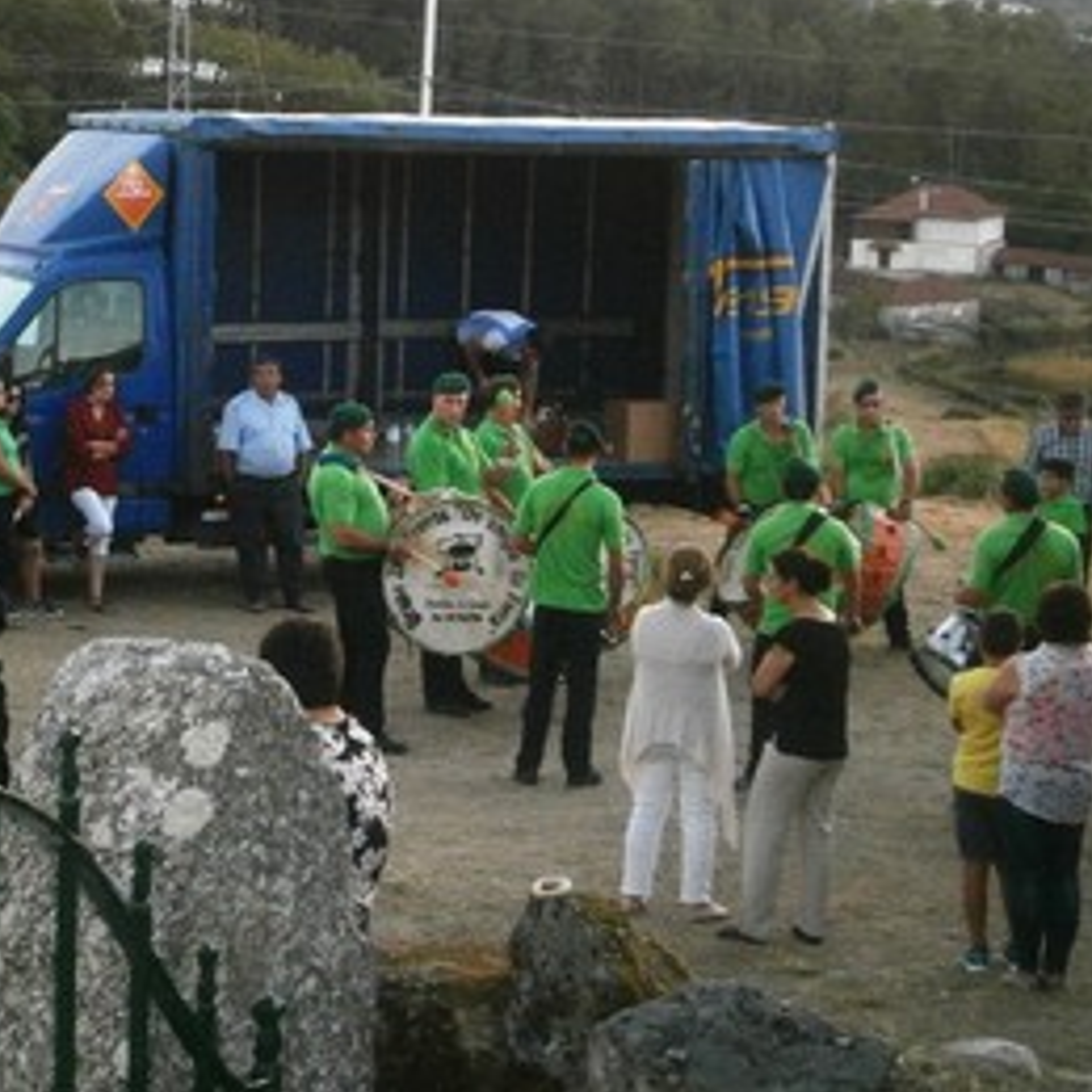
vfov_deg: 17.0
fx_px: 3640
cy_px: 410
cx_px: 445
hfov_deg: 17.0
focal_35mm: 102
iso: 250
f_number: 3.9
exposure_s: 1/50
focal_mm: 10.7
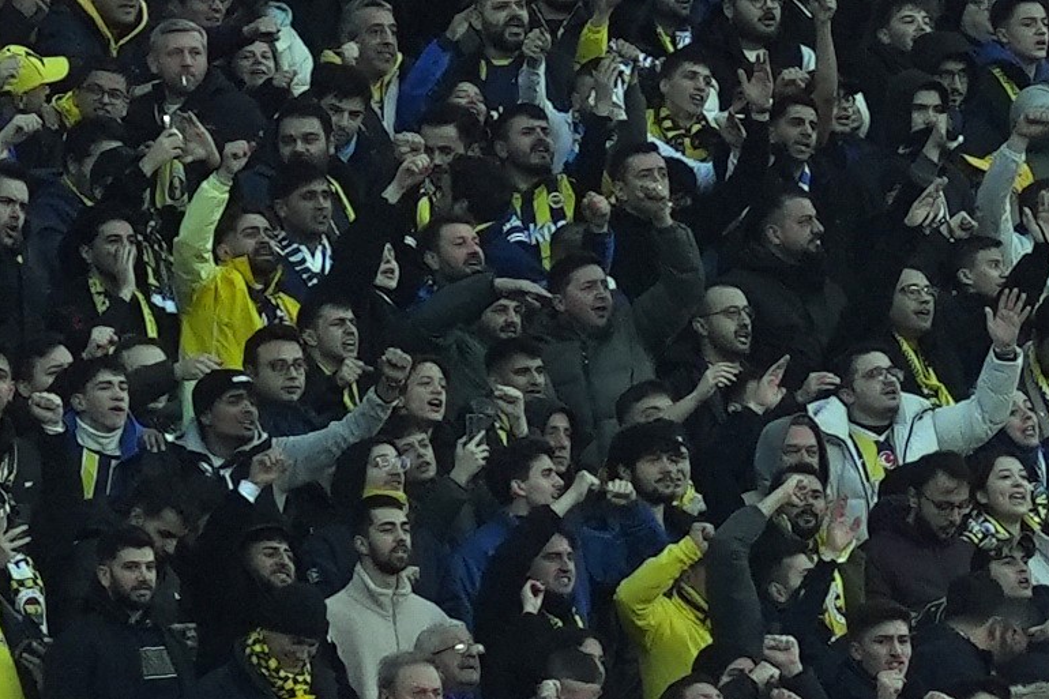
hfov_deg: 2.0
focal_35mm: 1041
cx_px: 1632
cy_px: 687
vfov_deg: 1.3
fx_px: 30325
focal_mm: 116
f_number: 3.2
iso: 1600
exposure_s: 1/1000
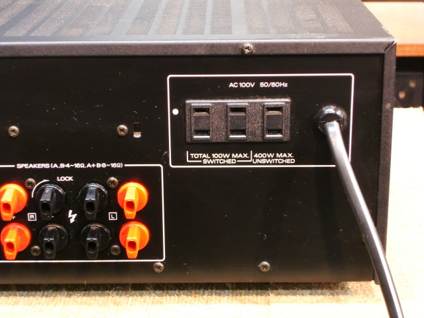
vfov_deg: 18.7
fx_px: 968
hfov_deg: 24.7
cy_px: 159
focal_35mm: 79
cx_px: 212
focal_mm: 13.9
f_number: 4.6
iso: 400
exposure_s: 1/5
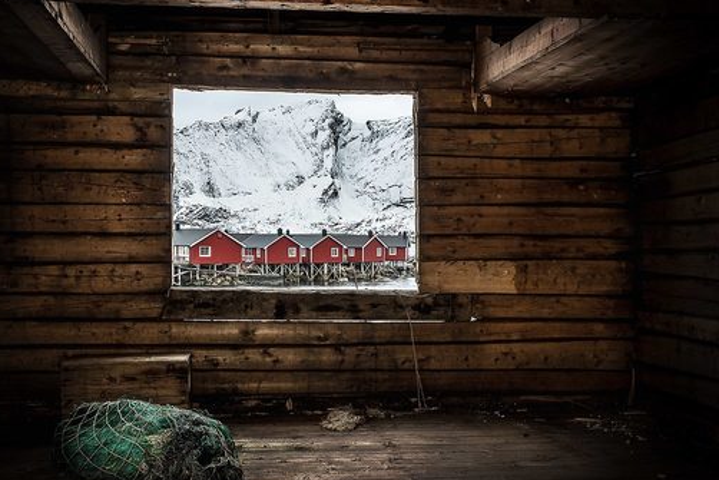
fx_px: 859
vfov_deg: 31.2
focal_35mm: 43
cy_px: 231
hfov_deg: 45.4
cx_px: 325
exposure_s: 1/1.67
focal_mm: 36
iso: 100
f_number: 14
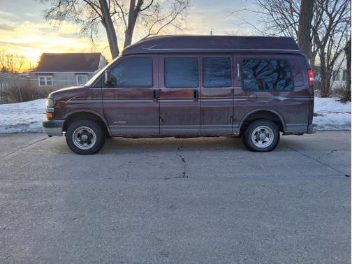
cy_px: 132
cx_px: 176
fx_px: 264
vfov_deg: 53.1
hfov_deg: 67.3
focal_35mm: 26
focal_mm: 3.98
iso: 64
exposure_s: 1/120
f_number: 1.8
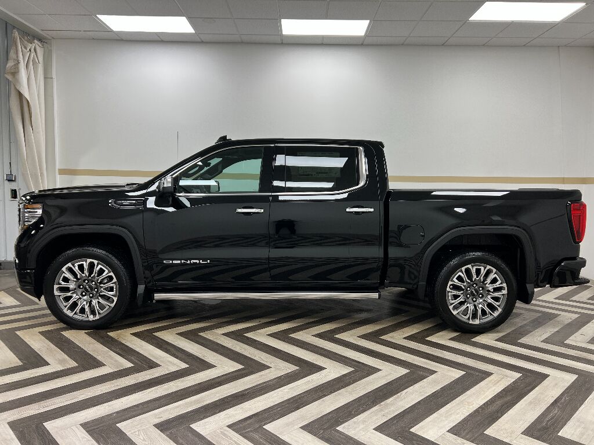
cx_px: 297
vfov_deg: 53.1
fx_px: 446
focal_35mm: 26
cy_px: 222
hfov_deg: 67.3
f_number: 1.5
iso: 80
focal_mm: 5.7
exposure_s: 1/120
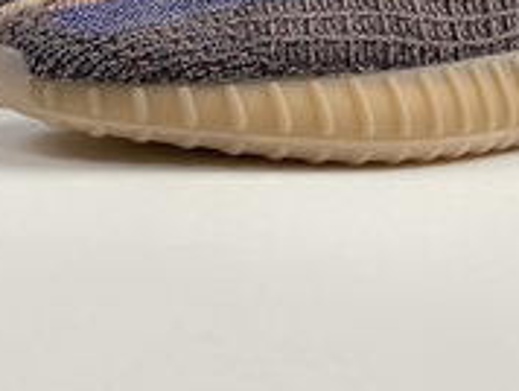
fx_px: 1096
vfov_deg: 19.6
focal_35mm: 73
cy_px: -10
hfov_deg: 26.5
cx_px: 335
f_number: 1.8
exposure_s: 1/100
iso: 64
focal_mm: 4.25
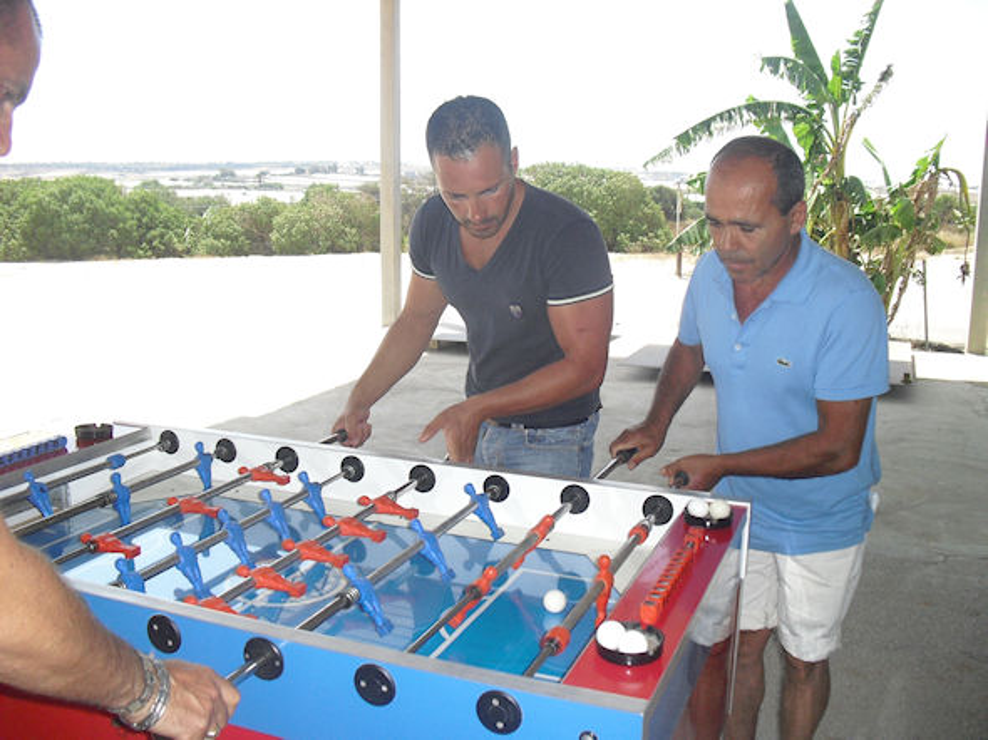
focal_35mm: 36
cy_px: 370
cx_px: 494
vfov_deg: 39.6
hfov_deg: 51.4
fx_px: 1027
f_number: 3.1
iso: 200
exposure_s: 1/1000
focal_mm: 6.3
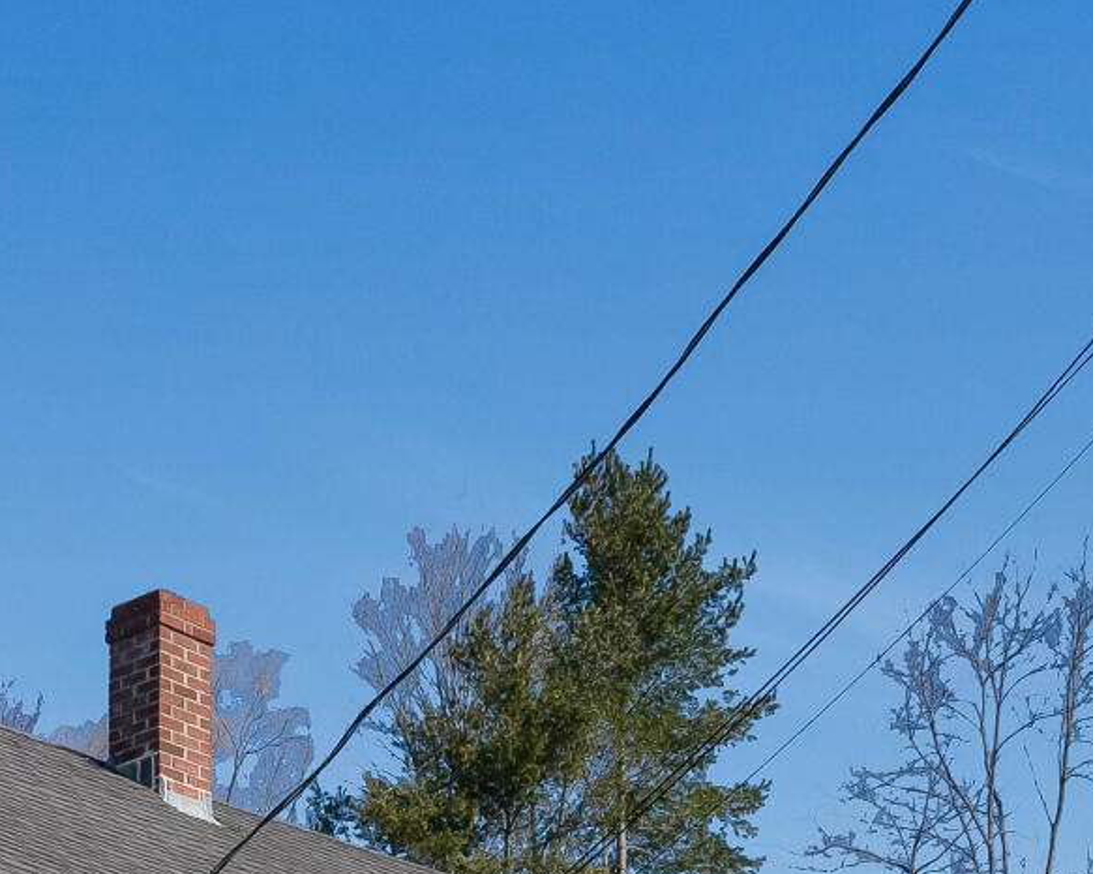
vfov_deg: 14.8
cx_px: 124
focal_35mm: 87
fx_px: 2813
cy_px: 1695
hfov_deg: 21.5
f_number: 8
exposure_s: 1/6000
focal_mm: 18
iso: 800
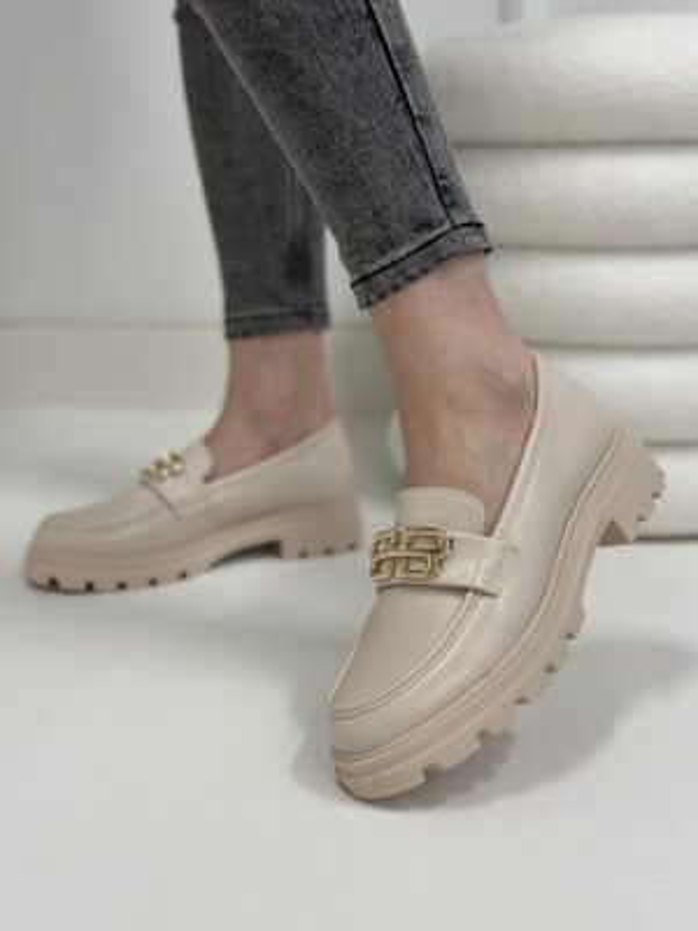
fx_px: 1291
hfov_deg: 30.3
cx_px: 349
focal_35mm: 48
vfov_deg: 39.7
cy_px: 466
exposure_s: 1/100
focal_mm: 6.86
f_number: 1.78
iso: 100
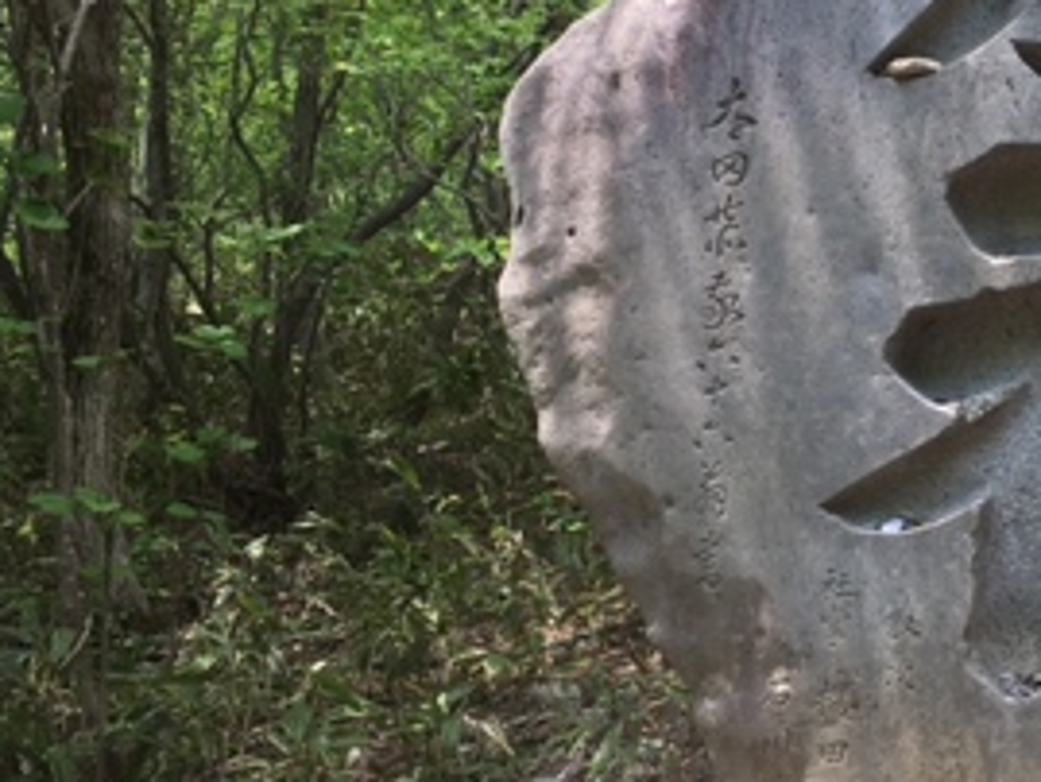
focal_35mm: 69
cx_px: 1188
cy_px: 170
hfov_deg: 25.7
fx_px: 2076
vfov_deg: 21.1
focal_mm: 4.15
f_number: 2.2
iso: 25
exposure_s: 1/396
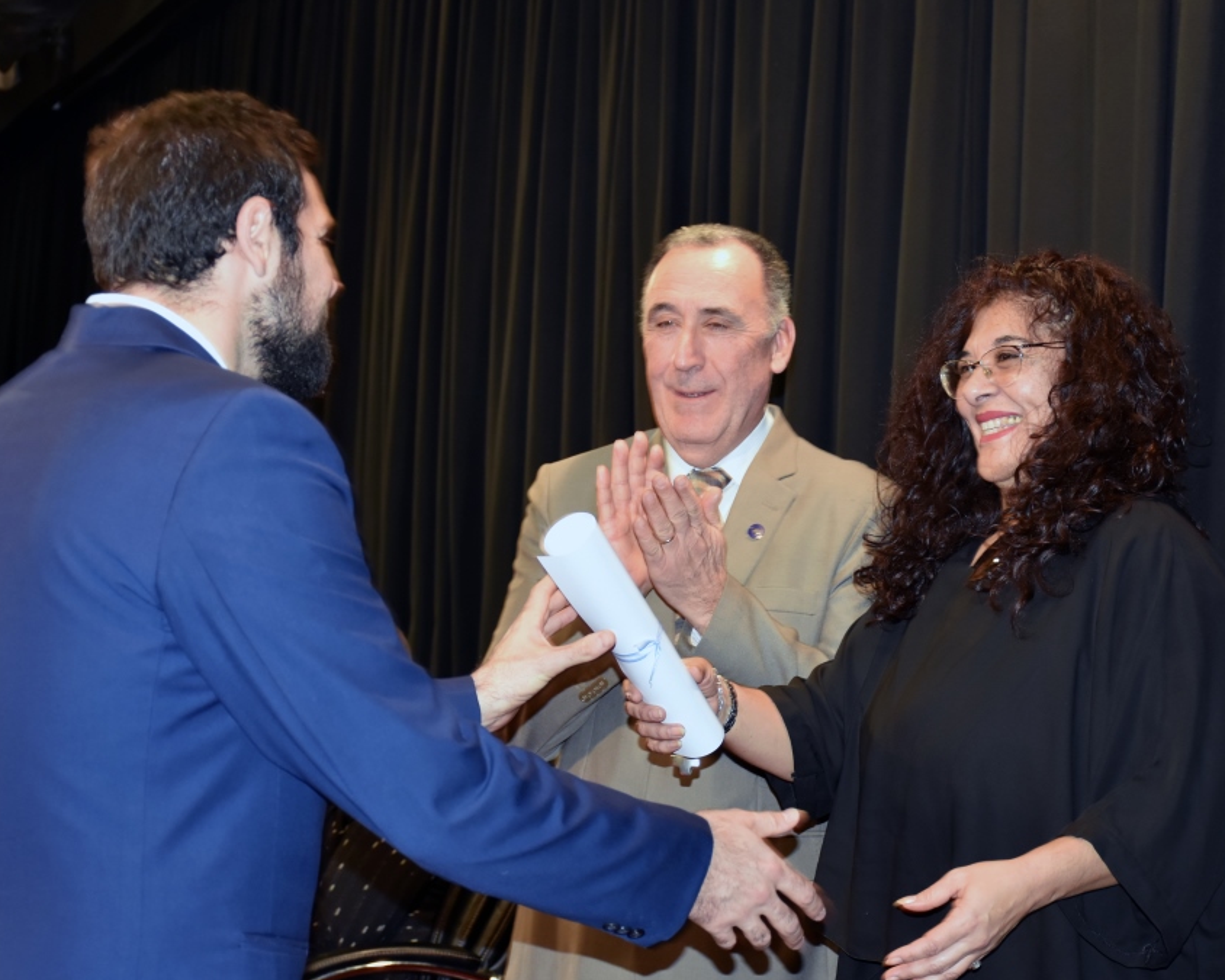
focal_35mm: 82
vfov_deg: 18.7
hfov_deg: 23.3
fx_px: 2973
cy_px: 490
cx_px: 689
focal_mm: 48
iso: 800
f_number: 4.8
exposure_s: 1/60
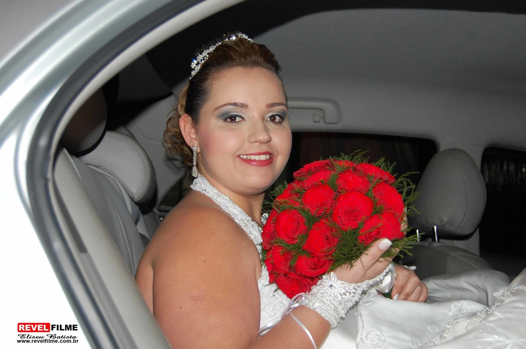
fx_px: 657
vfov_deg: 29.8
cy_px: 174
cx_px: 263
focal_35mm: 45
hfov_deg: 43.7
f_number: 4.2
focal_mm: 30
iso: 400
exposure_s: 1/60
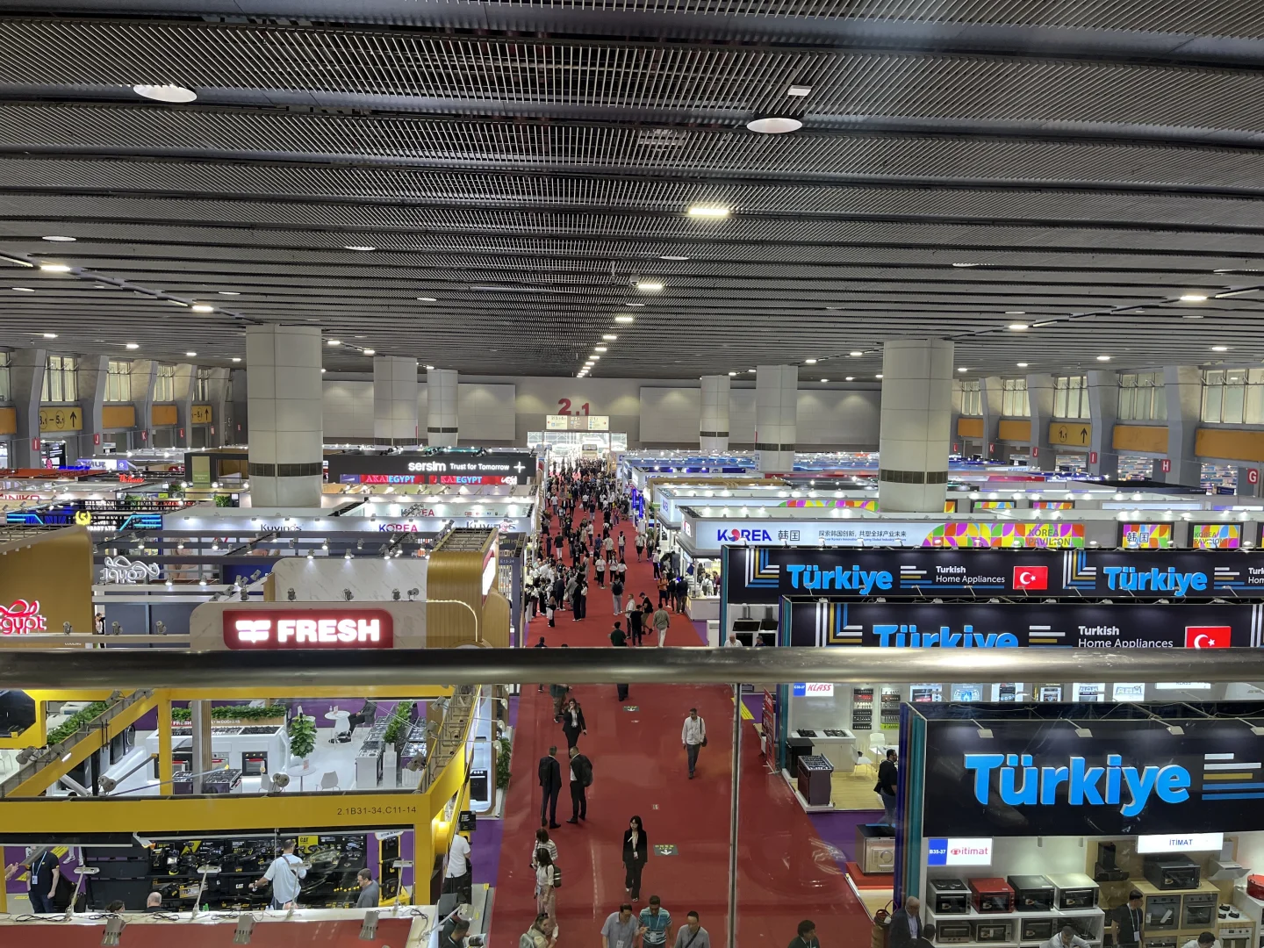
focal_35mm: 26
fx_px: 949
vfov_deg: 53.1
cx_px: 632
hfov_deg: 67.3
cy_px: 474
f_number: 1.6
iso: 80
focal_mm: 5.1
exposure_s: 1/100
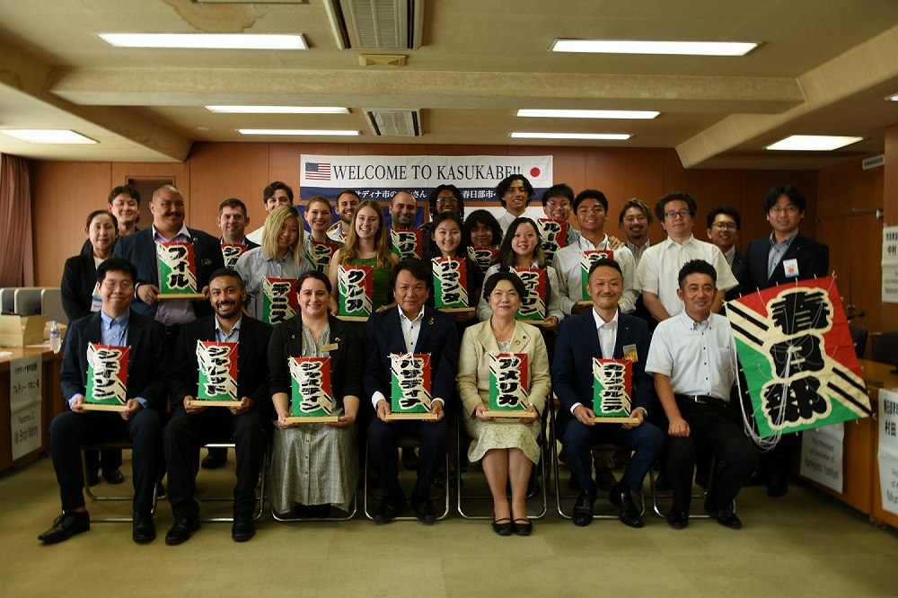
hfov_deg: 57.2
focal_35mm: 33
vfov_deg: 39.9
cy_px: 299
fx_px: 823
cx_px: 449
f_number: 3.5
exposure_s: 1/20
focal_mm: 22
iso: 100
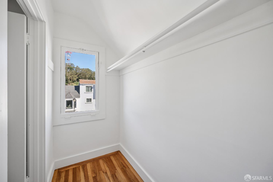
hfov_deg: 104.3
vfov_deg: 81.2
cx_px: 136
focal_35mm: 14
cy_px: 91
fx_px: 106
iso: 100
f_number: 6.3
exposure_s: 1/100
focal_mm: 14
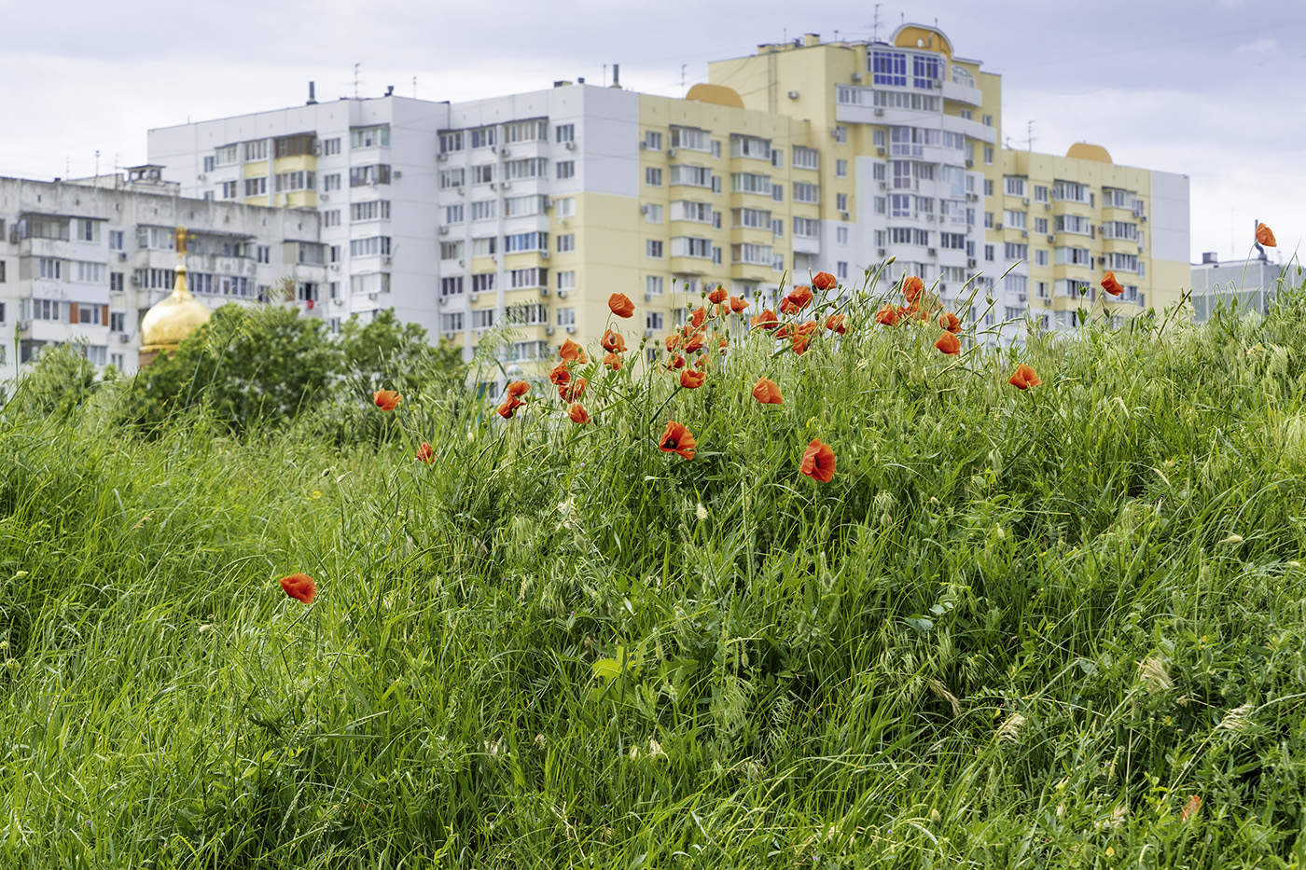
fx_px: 2539
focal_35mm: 70
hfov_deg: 28.8
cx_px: 653
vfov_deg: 19.5
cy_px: 435
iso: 320
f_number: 9
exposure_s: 1/400
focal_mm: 70
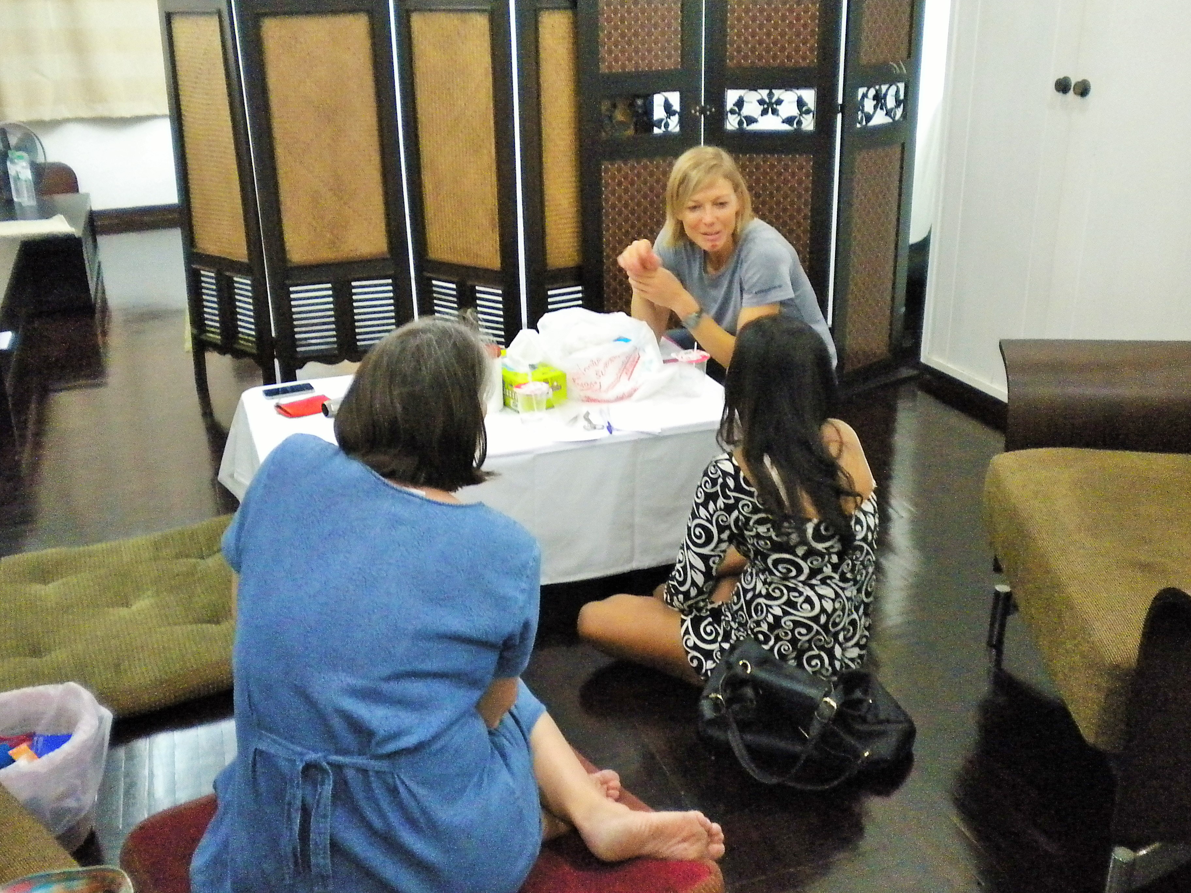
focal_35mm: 35
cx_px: 596
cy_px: 446
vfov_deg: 40.7
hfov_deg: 52.6
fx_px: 1204
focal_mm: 6.3
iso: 800
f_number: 3.1
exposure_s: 1/19.1
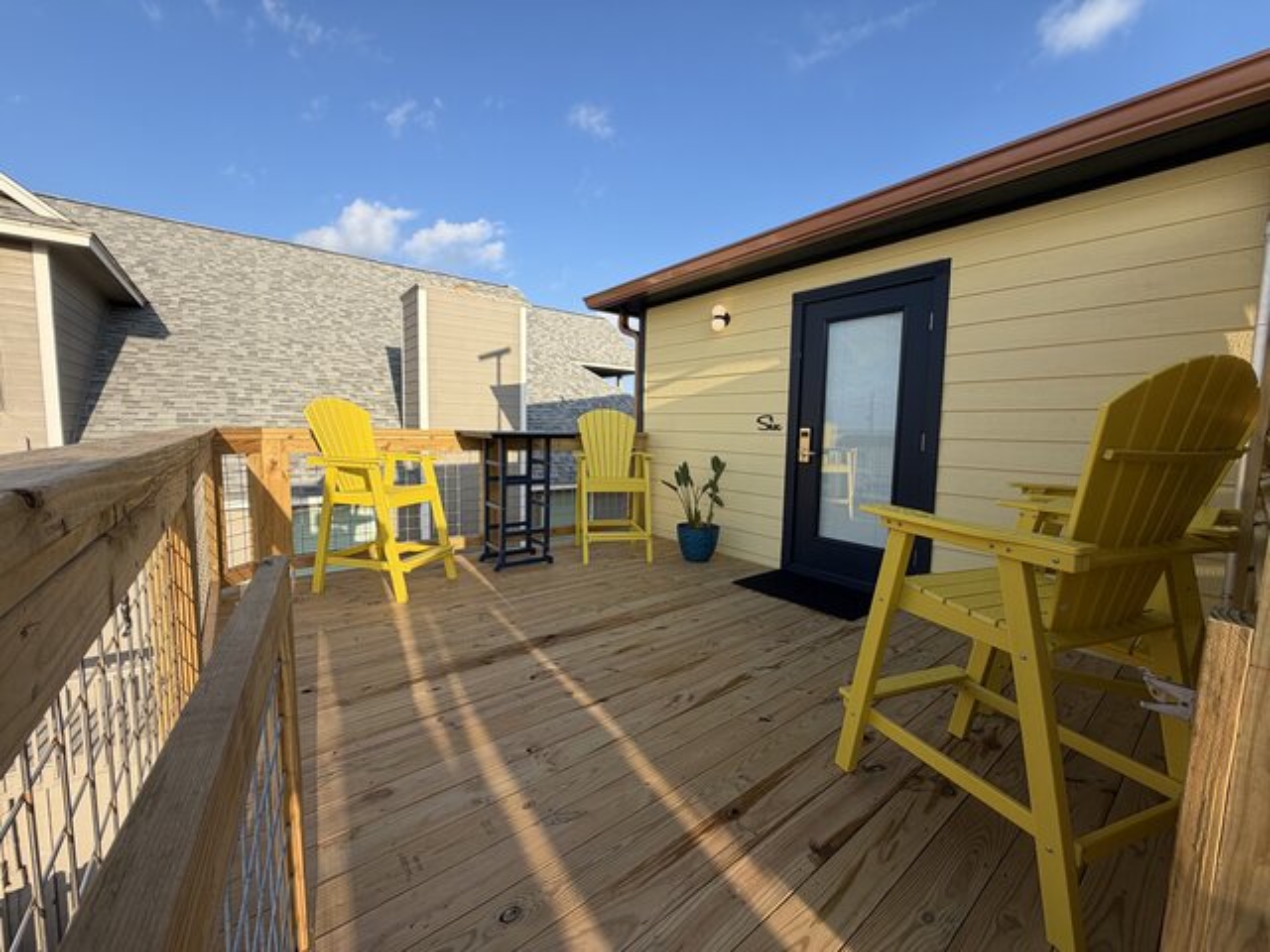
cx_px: 635
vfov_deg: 85.7
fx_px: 514
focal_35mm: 14
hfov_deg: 102.1
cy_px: 476
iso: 40
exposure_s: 1/770
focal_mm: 2.22
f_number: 2.2
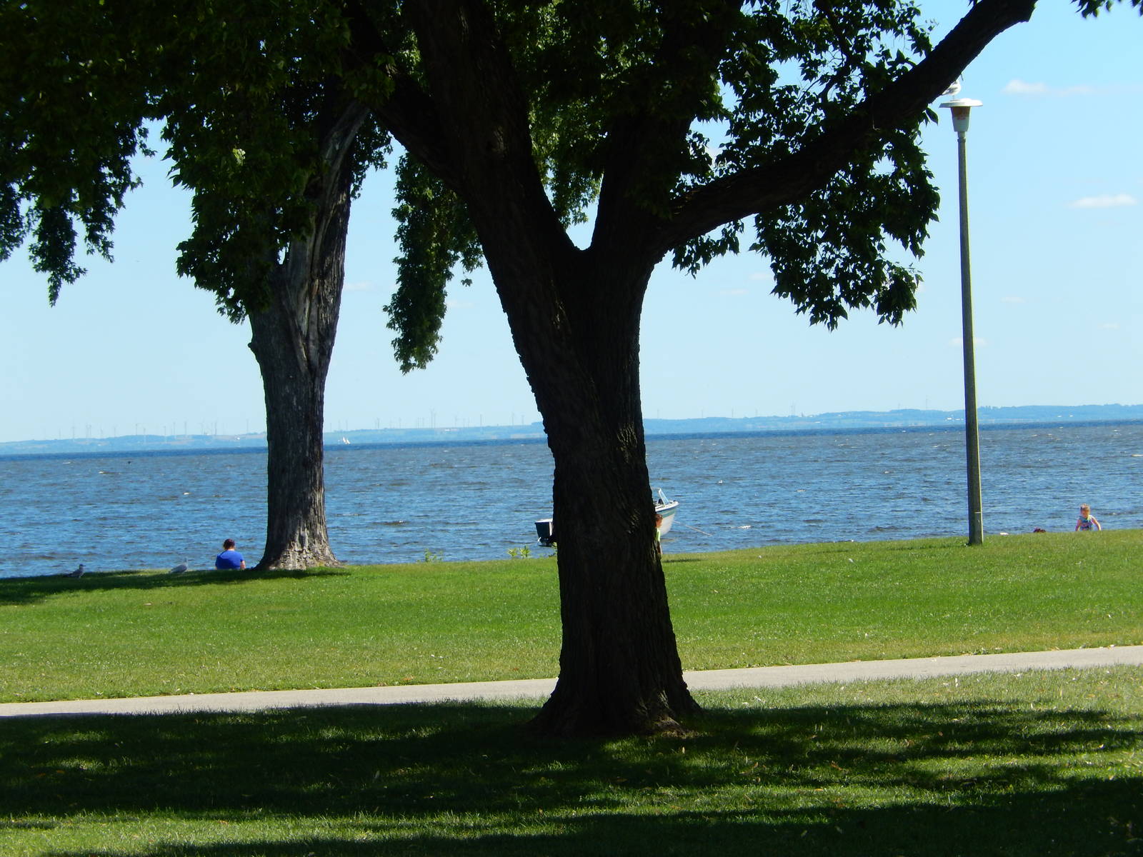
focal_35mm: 147
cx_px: 572
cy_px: 428
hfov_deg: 13.4
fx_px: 4854
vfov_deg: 10.1
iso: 125
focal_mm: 26.4
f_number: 5.6
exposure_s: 1/400
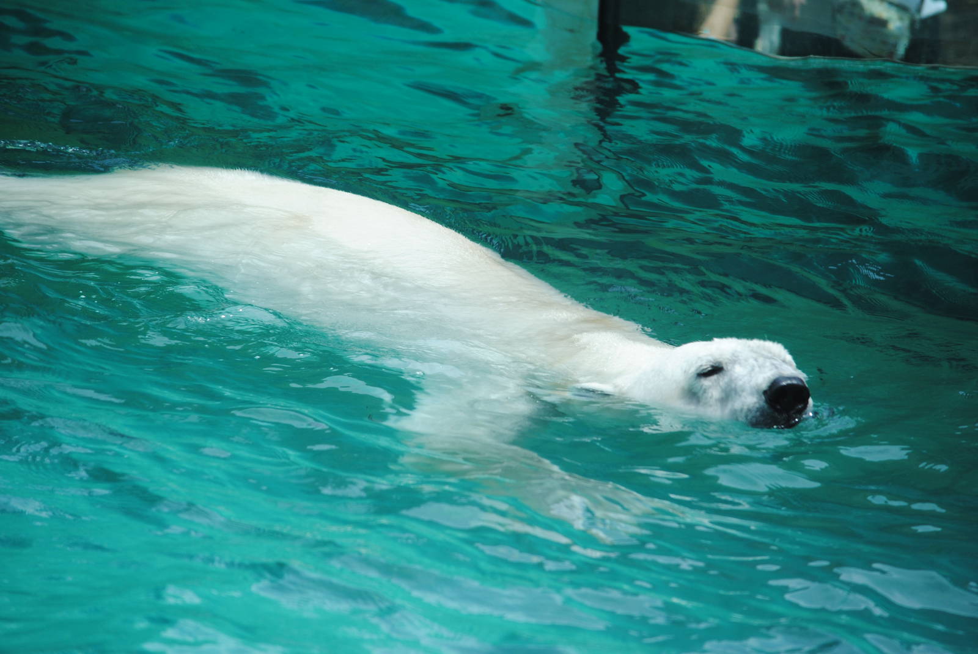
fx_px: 6936
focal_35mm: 255
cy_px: 327
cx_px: 489
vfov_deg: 5.4
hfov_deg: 8.1
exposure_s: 1/800
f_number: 5
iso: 200
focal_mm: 170
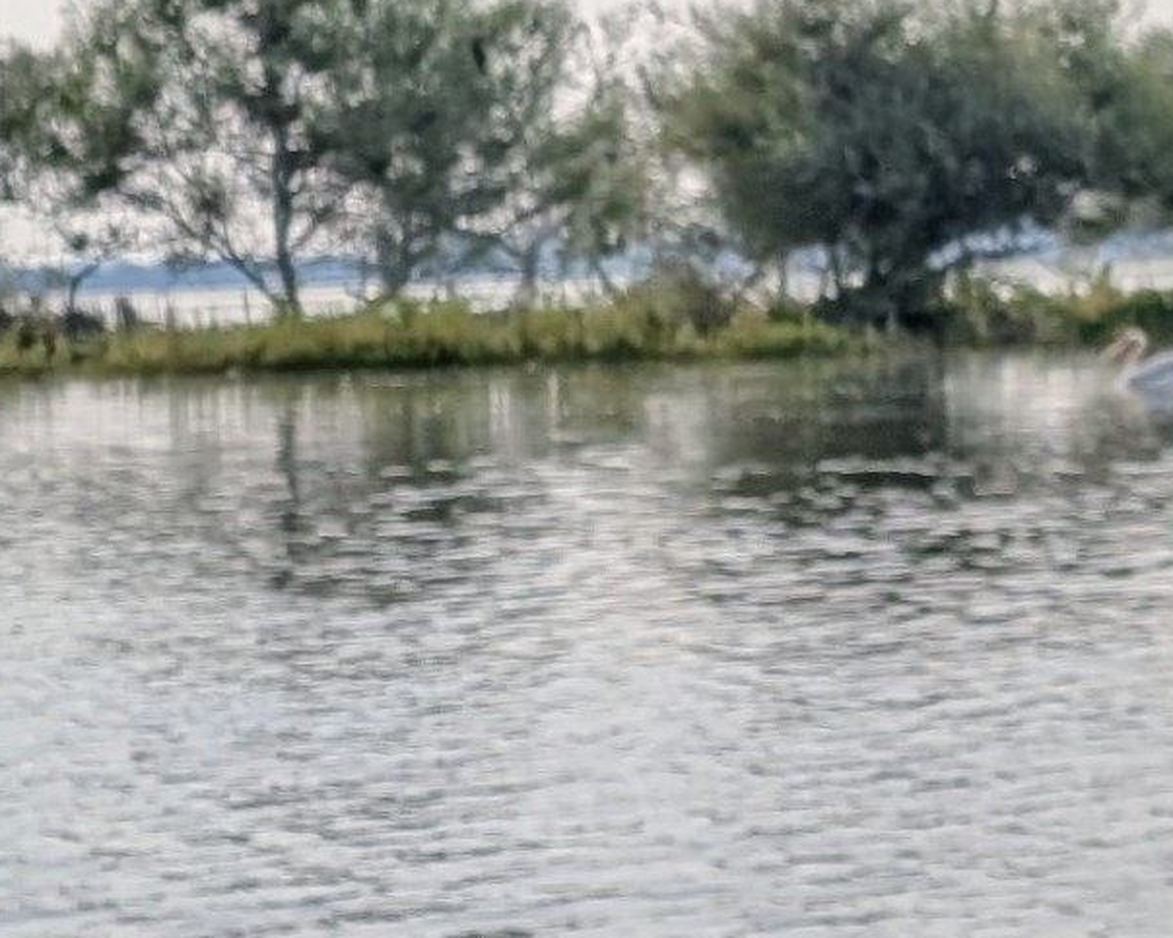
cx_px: -732
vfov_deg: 15.7
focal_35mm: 97
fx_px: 3367
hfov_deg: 17.2
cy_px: 163
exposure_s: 1/2370
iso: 28
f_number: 1.68
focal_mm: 6.9
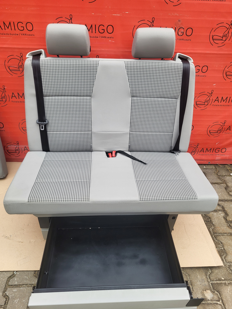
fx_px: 232
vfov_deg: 67.3
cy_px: 154
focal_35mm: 26
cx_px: 116
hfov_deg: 53.1
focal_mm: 5.4
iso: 40
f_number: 1.8
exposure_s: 1/246
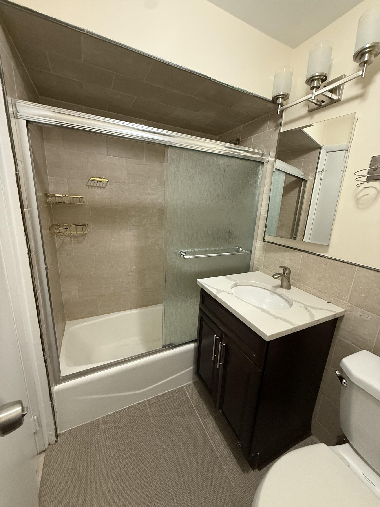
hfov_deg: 85.7
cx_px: 190
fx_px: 205
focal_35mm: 14
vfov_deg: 102.1
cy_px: 254
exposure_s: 1/60
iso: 500
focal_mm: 2.22
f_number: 2.2
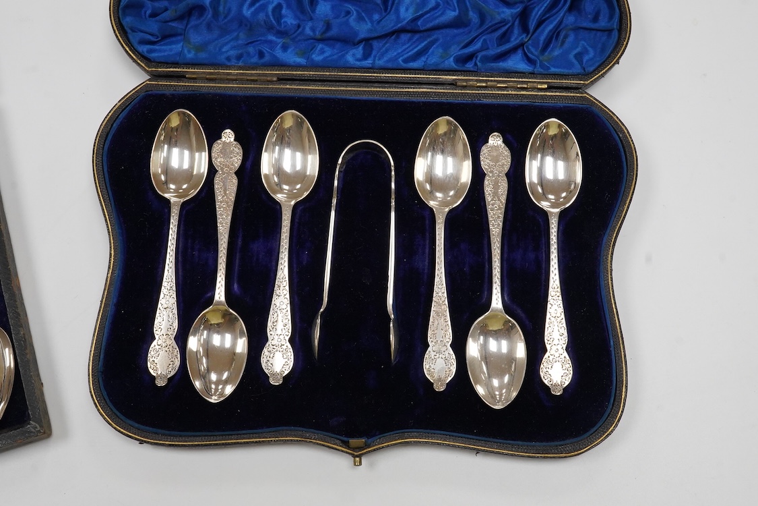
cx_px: 379
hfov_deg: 43.6
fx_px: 947
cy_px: 253
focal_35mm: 45
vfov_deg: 29.9
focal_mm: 30
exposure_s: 1/100
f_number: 20
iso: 2500
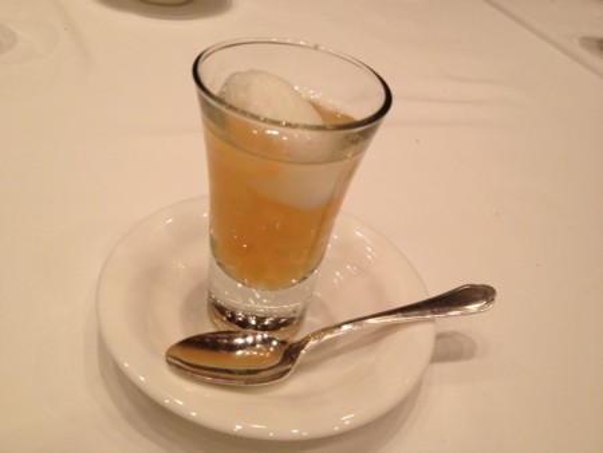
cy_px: 226
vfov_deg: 40.7
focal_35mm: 35
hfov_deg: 52.6
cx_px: 302
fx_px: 610
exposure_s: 1/20
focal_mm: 4.28
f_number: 2.4
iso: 80
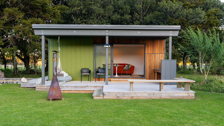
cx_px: 111
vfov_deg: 36.6
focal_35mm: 32
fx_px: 190
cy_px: 54
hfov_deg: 61.0
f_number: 6.3
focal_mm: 30
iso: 800
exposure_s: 1/125
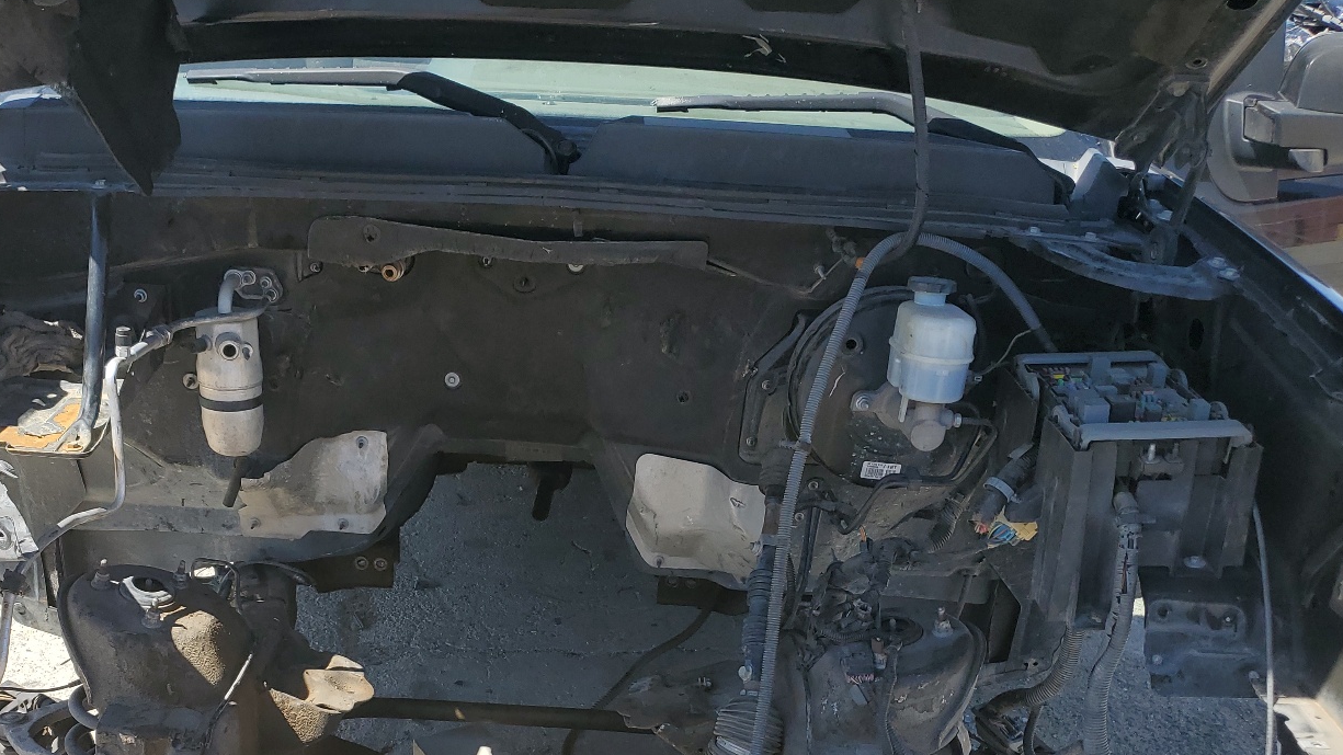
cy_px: 643
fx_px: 1318
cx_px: 503
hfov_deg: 53.4
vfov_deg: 30.9
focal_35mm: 37
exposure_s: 1/2000
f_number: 1.5
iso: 50
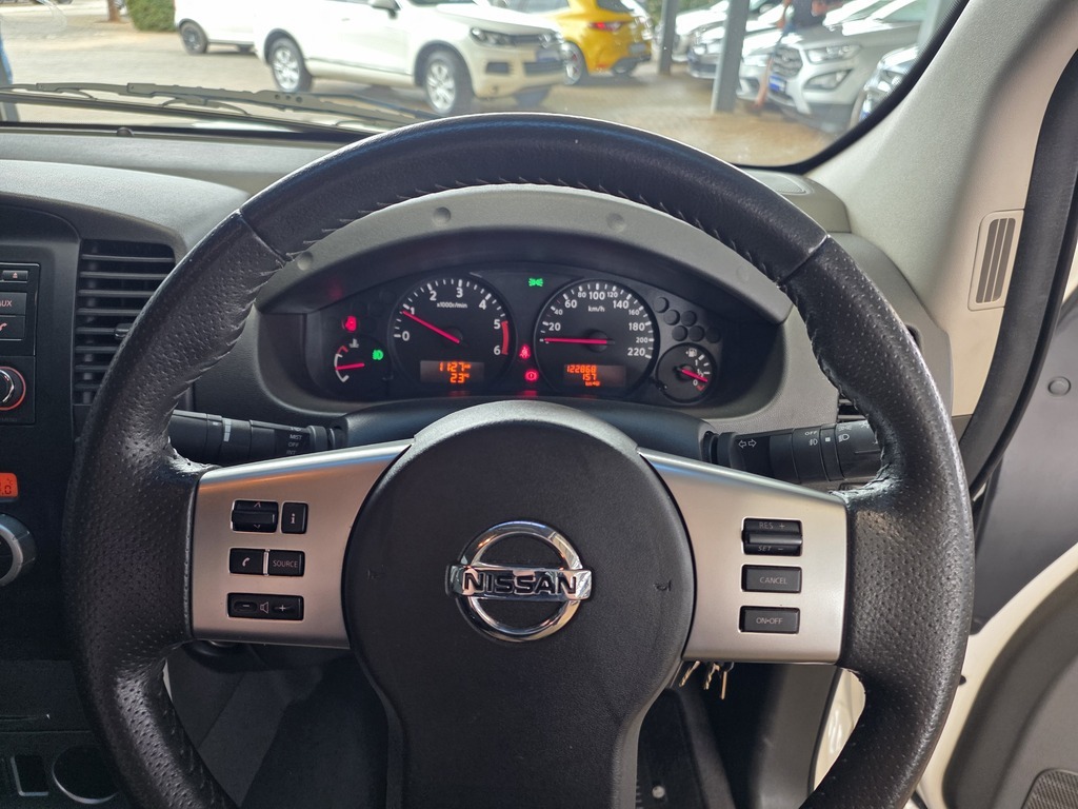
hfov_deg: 73.9
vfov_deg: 58.9
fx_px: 716
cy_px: 404
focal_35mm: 23
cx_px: 539
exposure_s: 1/100
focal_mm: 6.25
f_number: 1.7
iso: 125
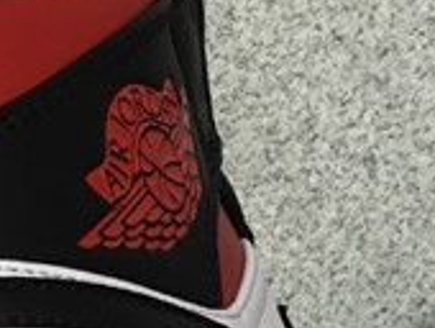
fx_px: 2064
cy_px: 314
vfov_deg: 9.0
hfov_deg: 12.0
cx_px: 246
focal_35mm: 164
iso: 40
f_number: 2.4
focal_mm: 3.3
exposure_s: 1/100
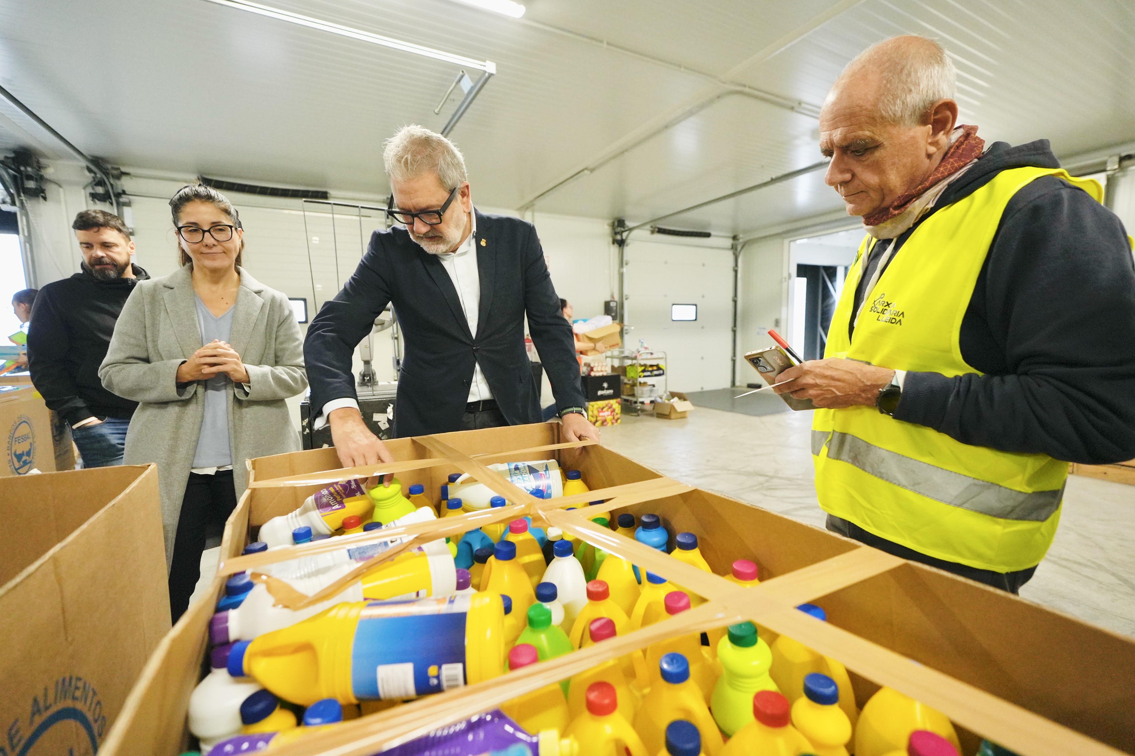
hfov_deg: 104.3
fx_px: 441
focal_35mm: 14
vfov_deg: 81.2
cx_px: 568
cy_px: 378
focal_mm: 14
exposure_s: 1/320
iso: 2500
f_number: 2.8
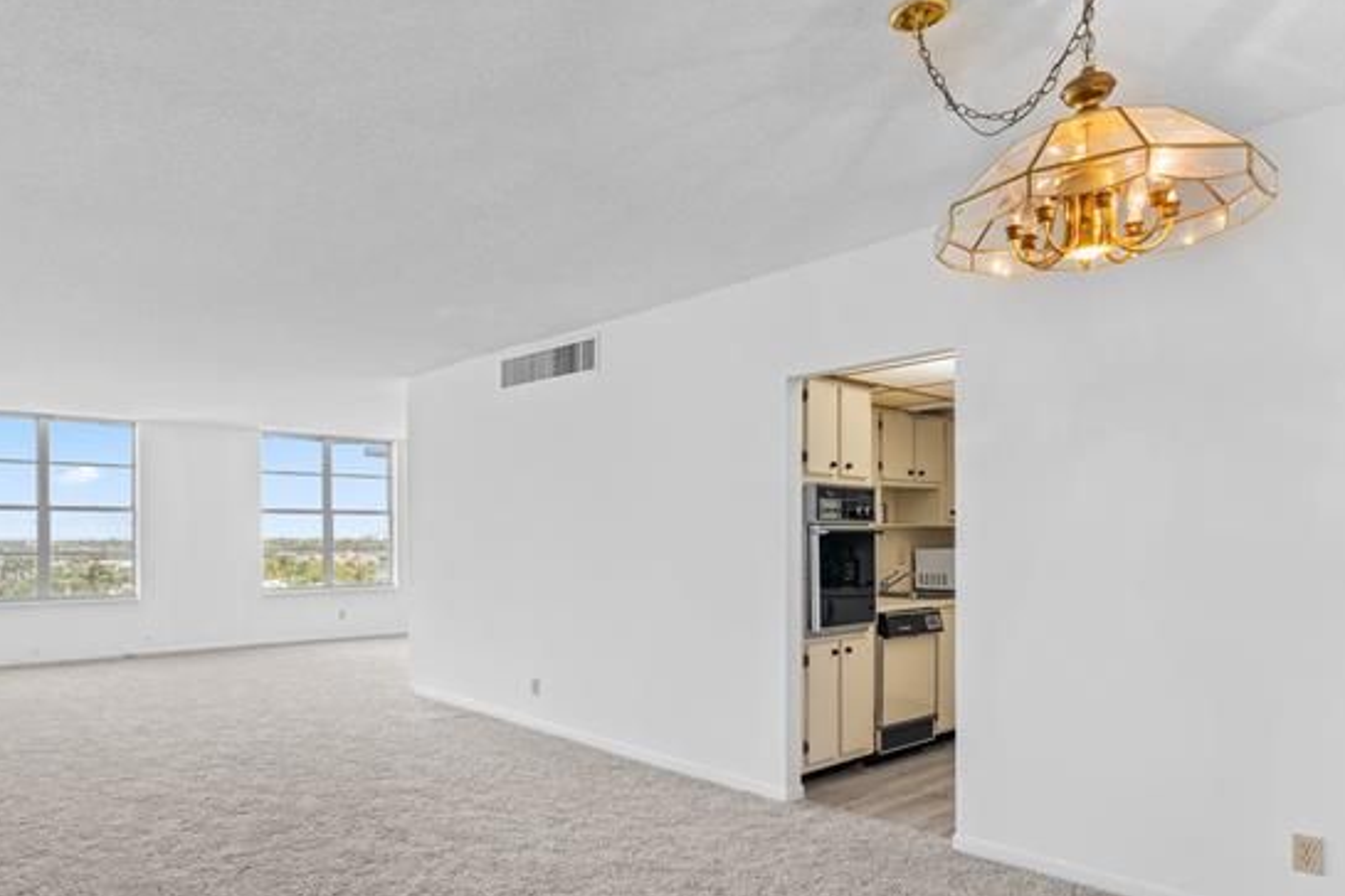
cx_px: 454
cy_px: 566
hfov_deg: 75.5
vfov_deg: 55.8
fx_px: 833
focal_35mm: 22
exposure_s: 1/2
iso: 200
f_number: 8
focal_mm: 15.2
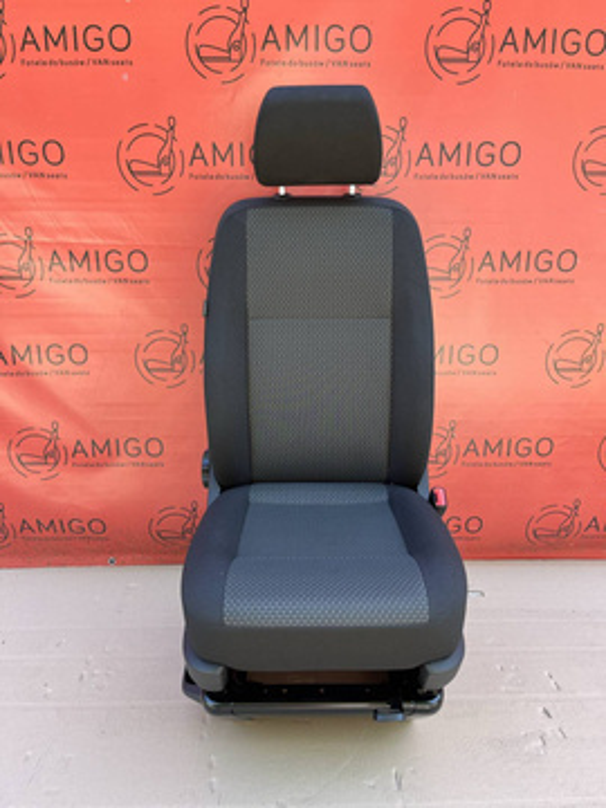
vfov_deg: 67.3
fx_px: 607
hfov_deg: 53.1
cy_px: 404
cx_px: 303
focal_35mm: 26
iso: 40
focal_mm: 5.1
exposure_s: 1/122
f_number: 1.6
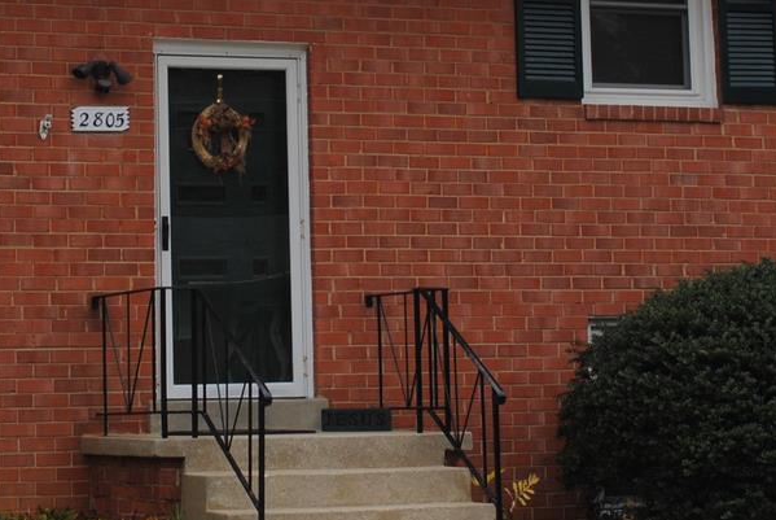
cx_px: 347
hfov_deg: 16.6
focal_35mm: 123
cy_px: 48
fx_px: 2655
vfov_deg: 11.1
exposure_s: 1/200
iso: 100
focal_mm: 24
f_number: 6.3
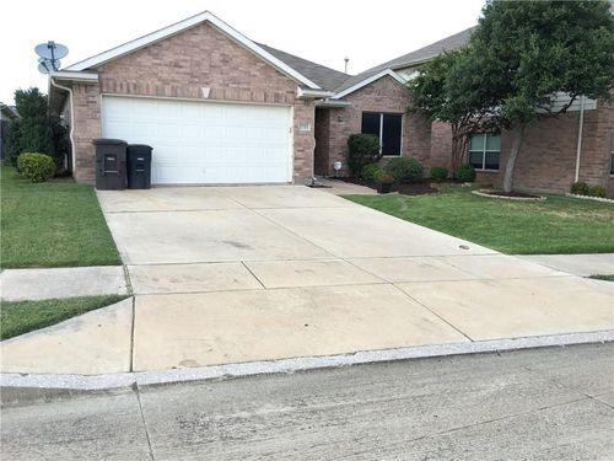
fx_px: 514
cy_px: 230
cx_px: 307
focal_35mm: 29
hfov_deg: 61.7
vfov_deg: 48.2
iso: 25
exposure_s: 1/223
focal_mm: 4.15
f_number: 2.2
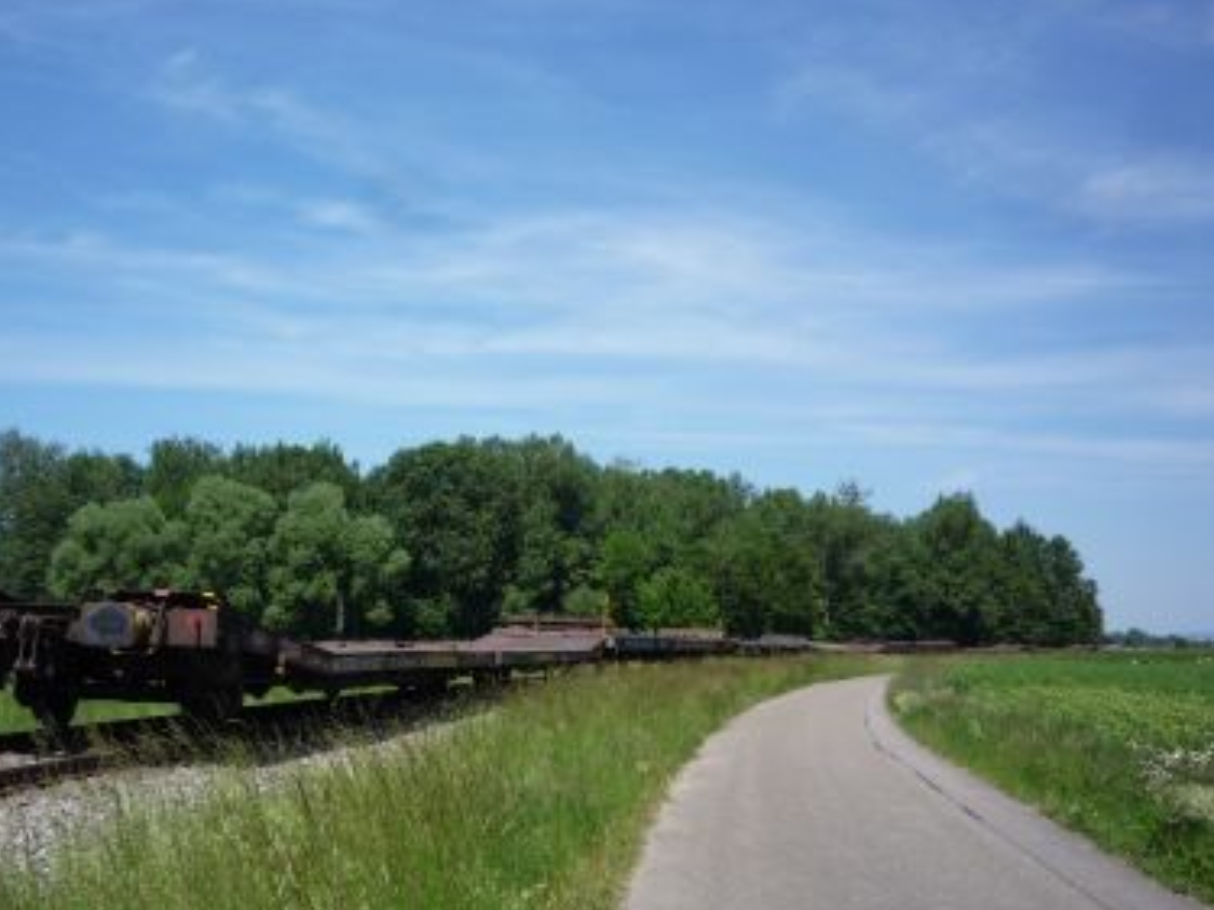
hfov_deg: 45.6
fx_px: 1437
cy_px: 573
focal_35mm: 41
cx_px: 502
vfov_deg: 34.9
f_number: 5.6
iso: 100
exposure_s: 1/400
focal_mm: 5.2
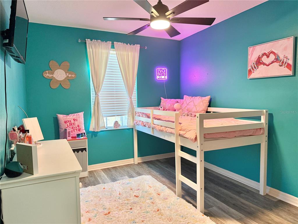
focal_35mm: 24
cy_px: 112
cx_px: 149
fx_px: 207
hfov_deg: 71.6
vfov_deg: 56.8
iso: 400
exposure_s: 1/120
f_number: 1.78
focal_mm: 6.76
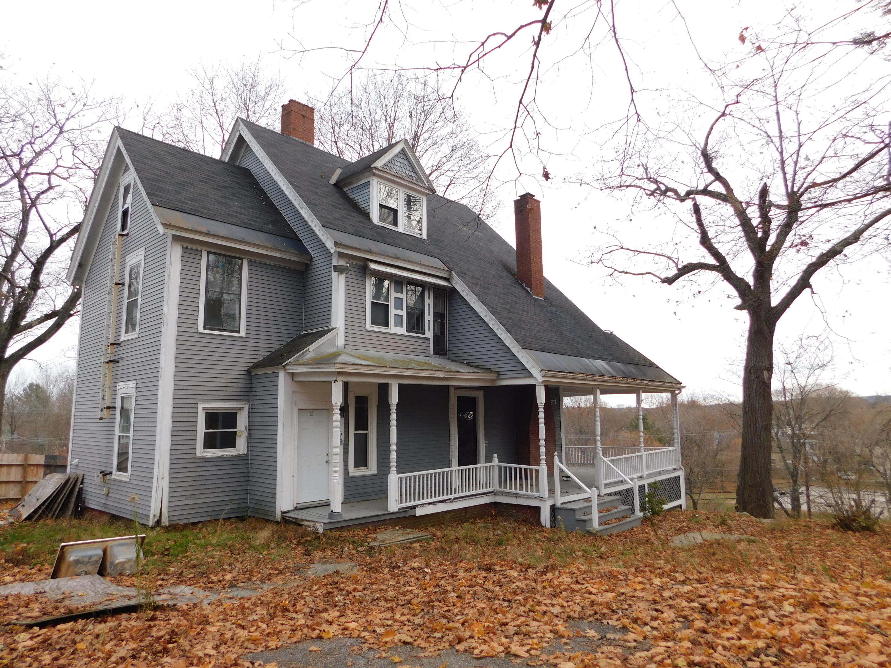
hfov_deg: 73.9
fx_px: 592
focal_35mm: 23
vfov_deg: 58.9
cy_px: 334
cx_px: 446
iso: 125
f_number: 3
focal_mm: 4
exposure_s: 1/400
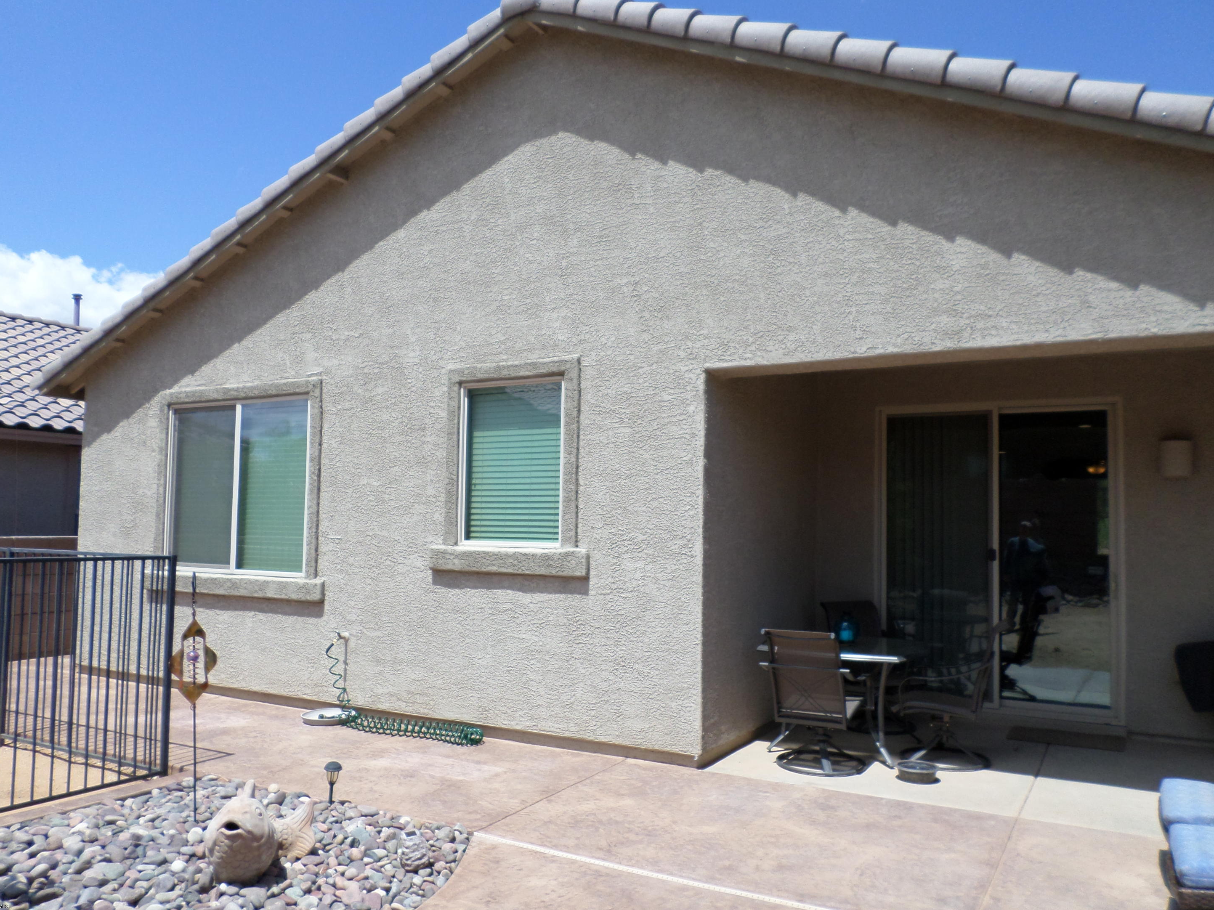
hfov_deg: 67.3
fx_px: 912
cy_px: 463
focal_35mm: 26
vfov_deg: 53.1
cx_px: 600
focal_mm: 4.5
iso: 80
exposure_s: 1/1500
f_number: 2.5
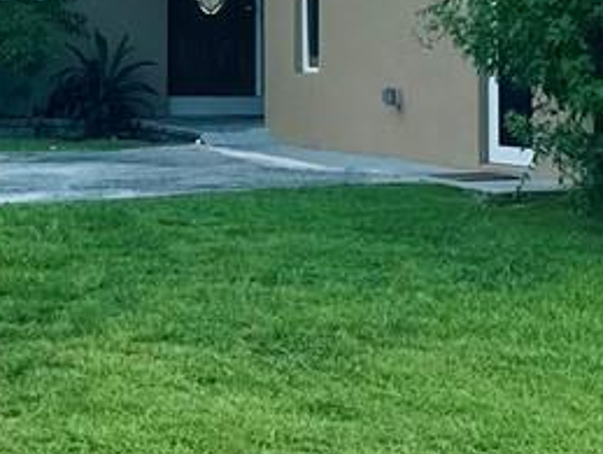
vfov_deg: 9.9
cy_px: -91
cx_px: -28
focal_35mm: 148
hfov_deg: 13.1
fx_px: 2582
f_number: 1.78
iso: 80
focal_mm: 6.86
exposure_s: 1/1562
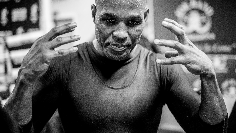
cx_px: 118
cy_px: 55
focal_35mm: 56
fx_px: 350
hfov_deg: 37.2
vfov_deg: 21.4
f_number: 1.4
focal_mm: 35
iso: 2000
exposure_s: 1/240
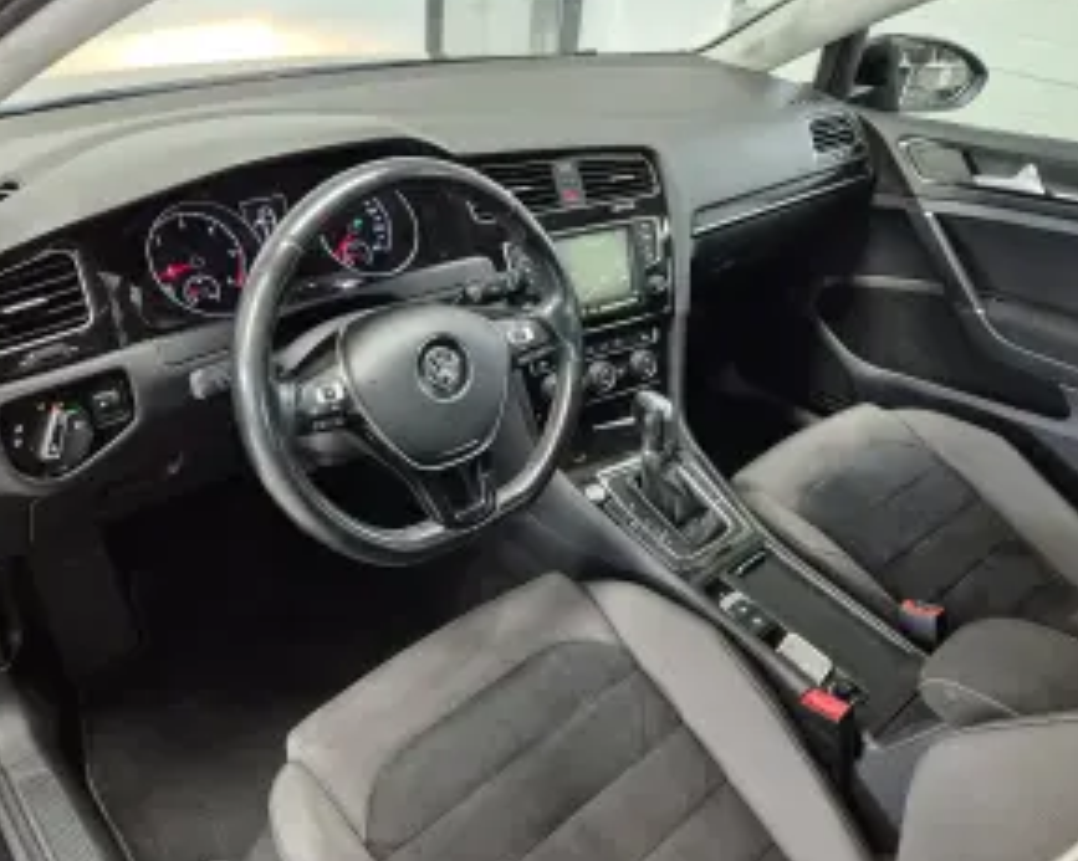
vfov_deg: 51.4
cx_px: 541
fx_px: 893
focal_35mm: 28
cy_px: 388
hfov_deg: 62.2
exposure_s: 1/100
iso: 800
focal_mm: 5.4
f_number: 1.8
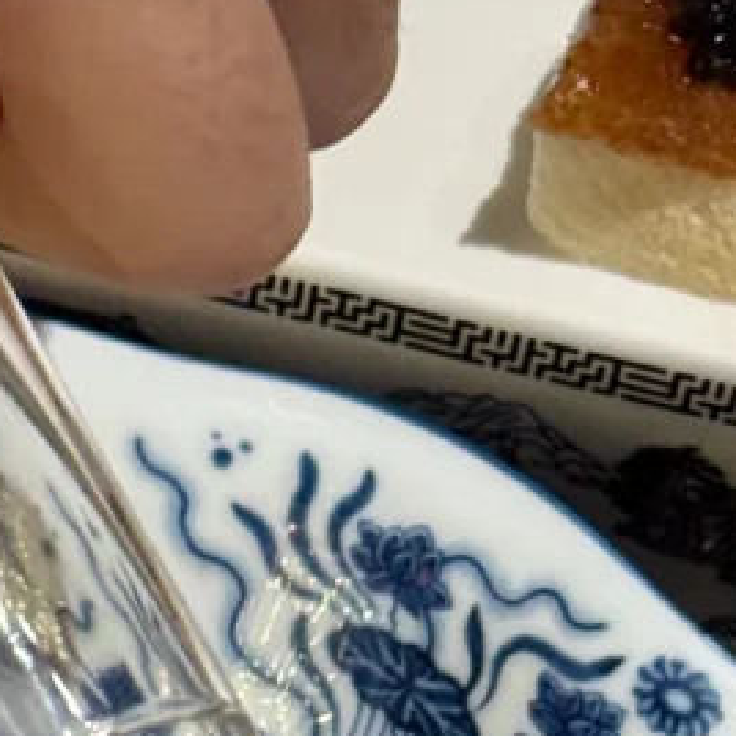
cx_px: -203
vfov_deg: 7.6
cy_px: 865
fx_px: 5485
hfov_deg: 7.6
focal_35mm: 228
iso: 125
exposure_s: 1/50
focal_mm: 6.76
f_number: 1.78
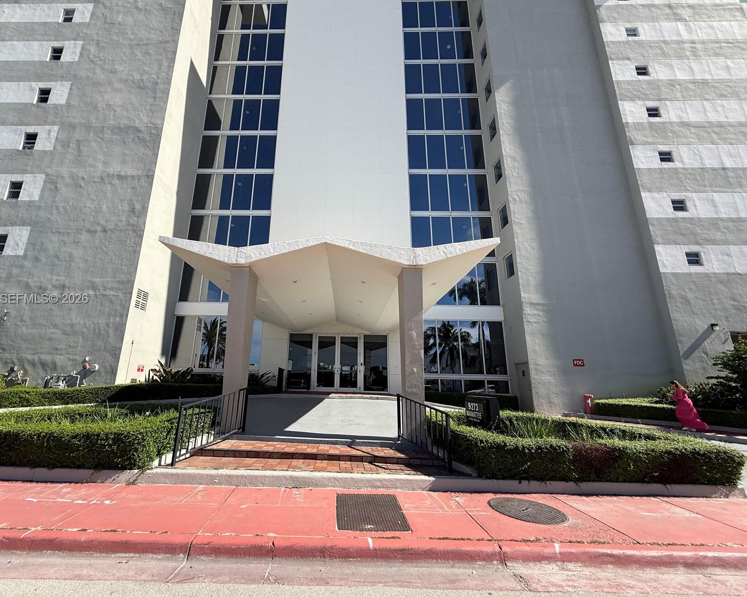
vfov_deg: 84.0
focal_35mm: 15
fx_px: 332
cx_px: 339
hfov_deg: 96.5
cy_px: 300
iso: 50
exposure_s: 1/1497
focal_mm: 2.22
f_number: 2.2
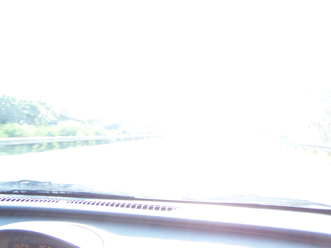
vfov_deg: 37.7
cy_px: 124
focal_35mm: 38
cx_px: 166
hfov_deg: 49.0
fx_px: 363
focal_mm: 6.3
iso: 80
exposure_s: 1/80
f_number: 2.8
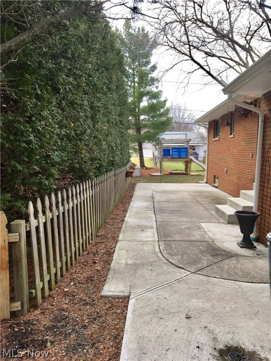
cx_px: 136
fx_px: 303
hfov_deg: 48.2
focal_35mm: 29
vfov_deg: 61.7
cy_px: 180
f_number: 2.2
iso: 25
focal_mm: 4.15
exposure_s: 1/120
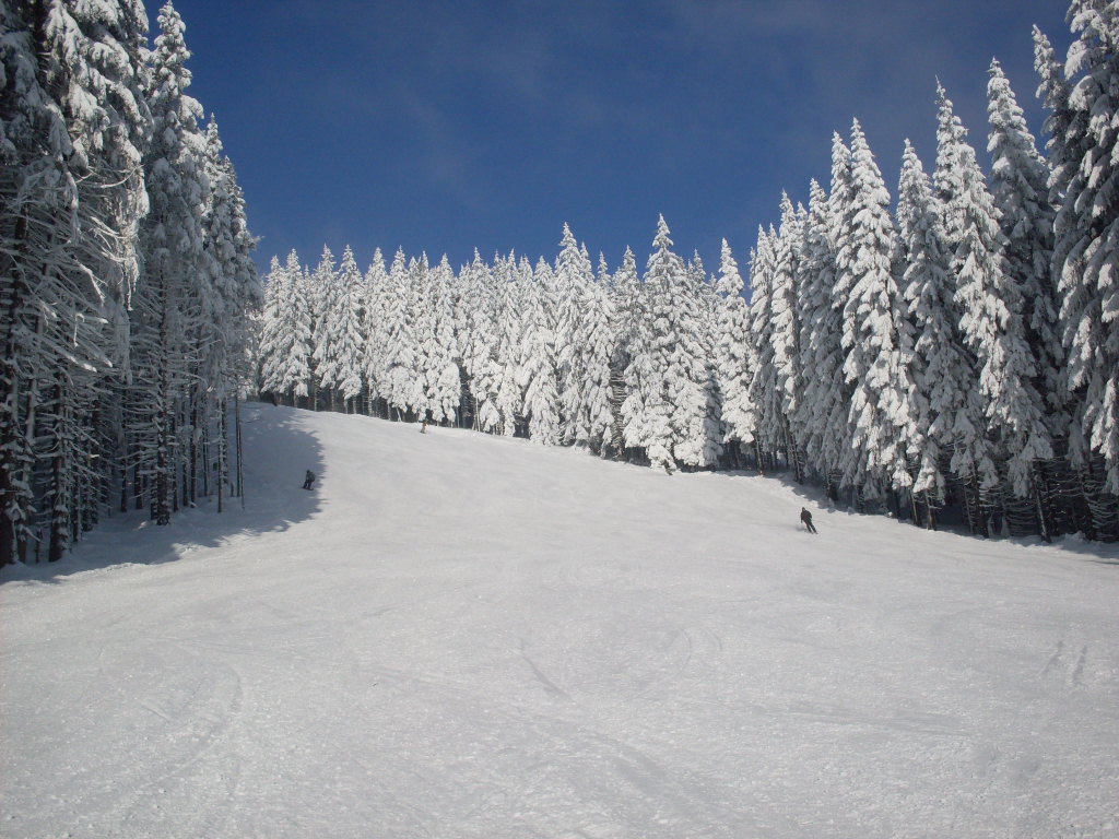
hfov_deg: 49.0
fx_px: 1228
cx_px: 560
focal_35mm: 38
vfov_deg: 37.7
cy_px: 420
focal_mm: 6.3
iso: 80
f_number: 8.4
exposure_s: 1/750
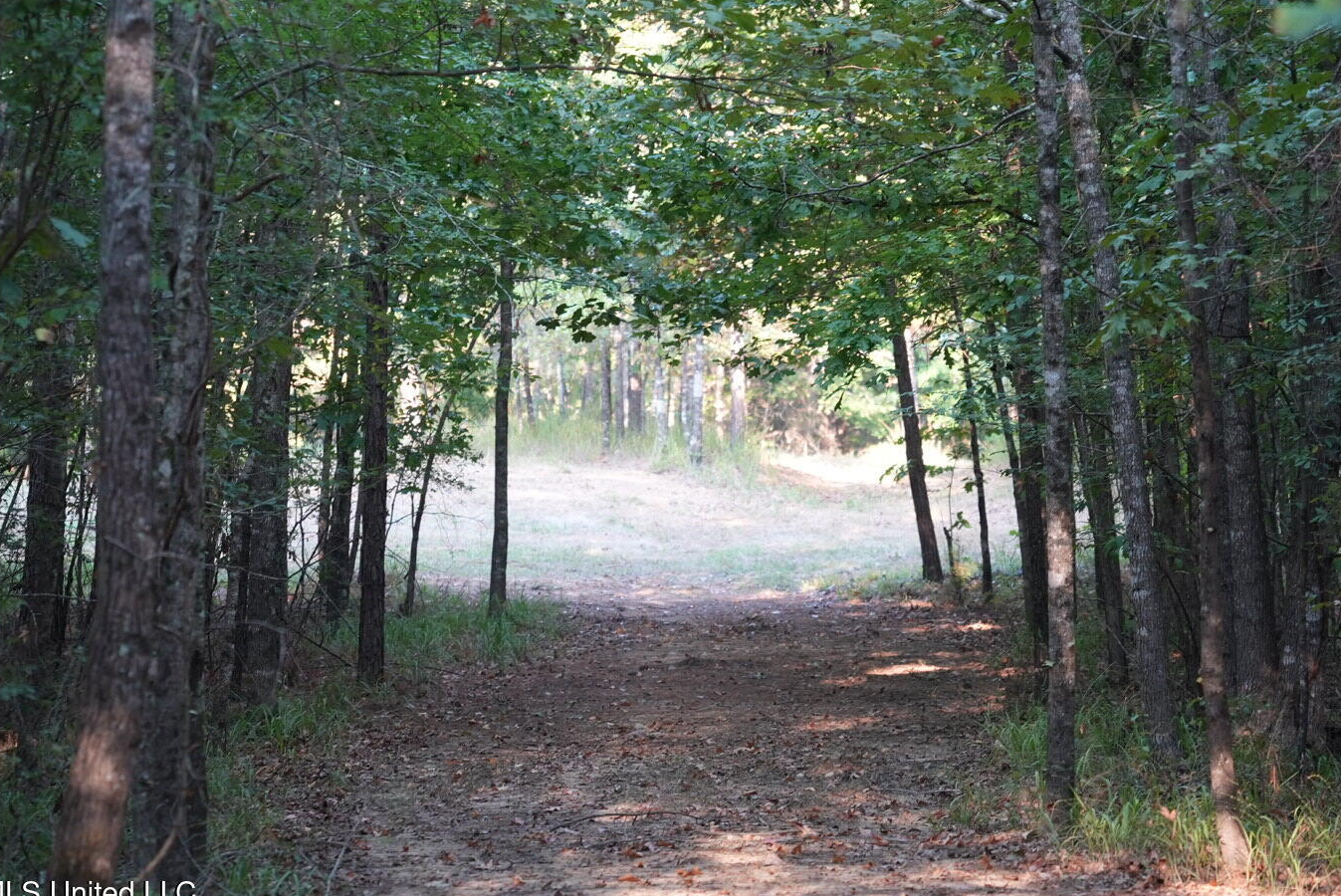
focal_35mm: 168
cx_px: 779
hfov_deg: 12.2
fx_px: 6262
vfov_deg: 8.2
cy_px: 404
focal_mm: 140
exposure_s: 1/160
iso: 1600
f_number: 5
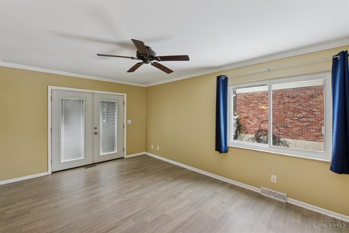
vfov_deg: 77.3
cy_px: 116
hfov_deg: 100.4
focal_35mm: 15
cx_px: 174
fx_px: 145
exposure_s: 1/20
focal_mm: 15
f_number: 8
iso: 400
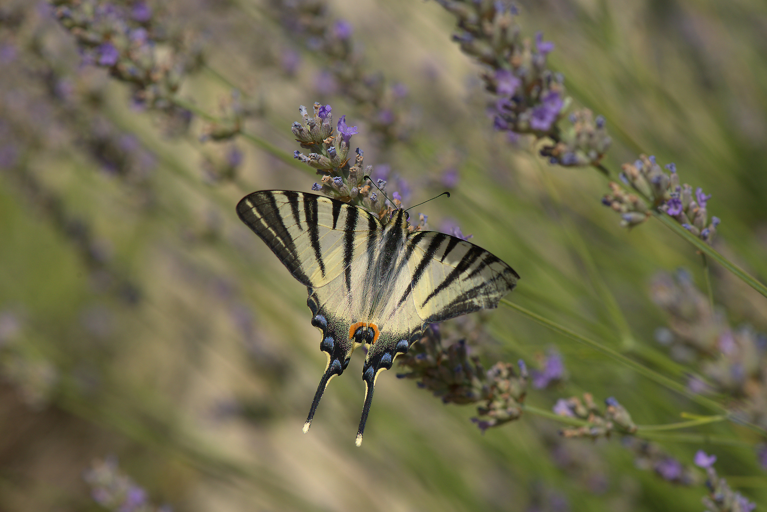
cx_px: 384
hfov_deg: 19.4
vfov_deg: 13.1
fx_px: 2238
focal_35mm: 105
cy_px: 256
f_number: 11
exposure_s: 1/800
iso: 320
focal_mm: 105
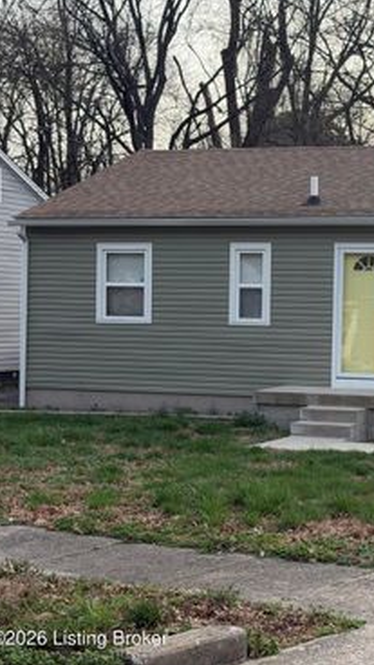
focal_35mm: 71
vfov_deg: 29.7
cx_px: 441
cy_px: 330
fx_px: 1252
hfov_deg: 16.3
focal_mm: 6.76
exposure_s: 1/1307
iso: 80
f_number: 1.78
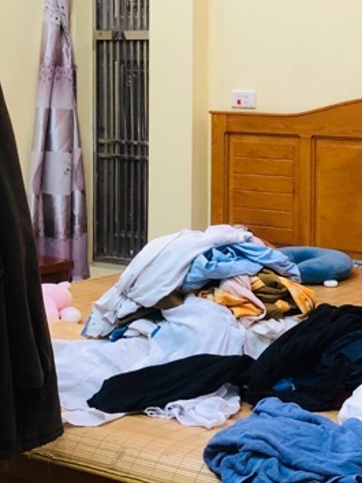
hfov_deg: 18.0
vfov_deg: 23.8
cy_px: 97
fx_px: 1131
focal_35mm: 81
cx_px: 309
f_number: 1.8
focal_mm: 3.99
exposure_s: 1/17
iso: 40
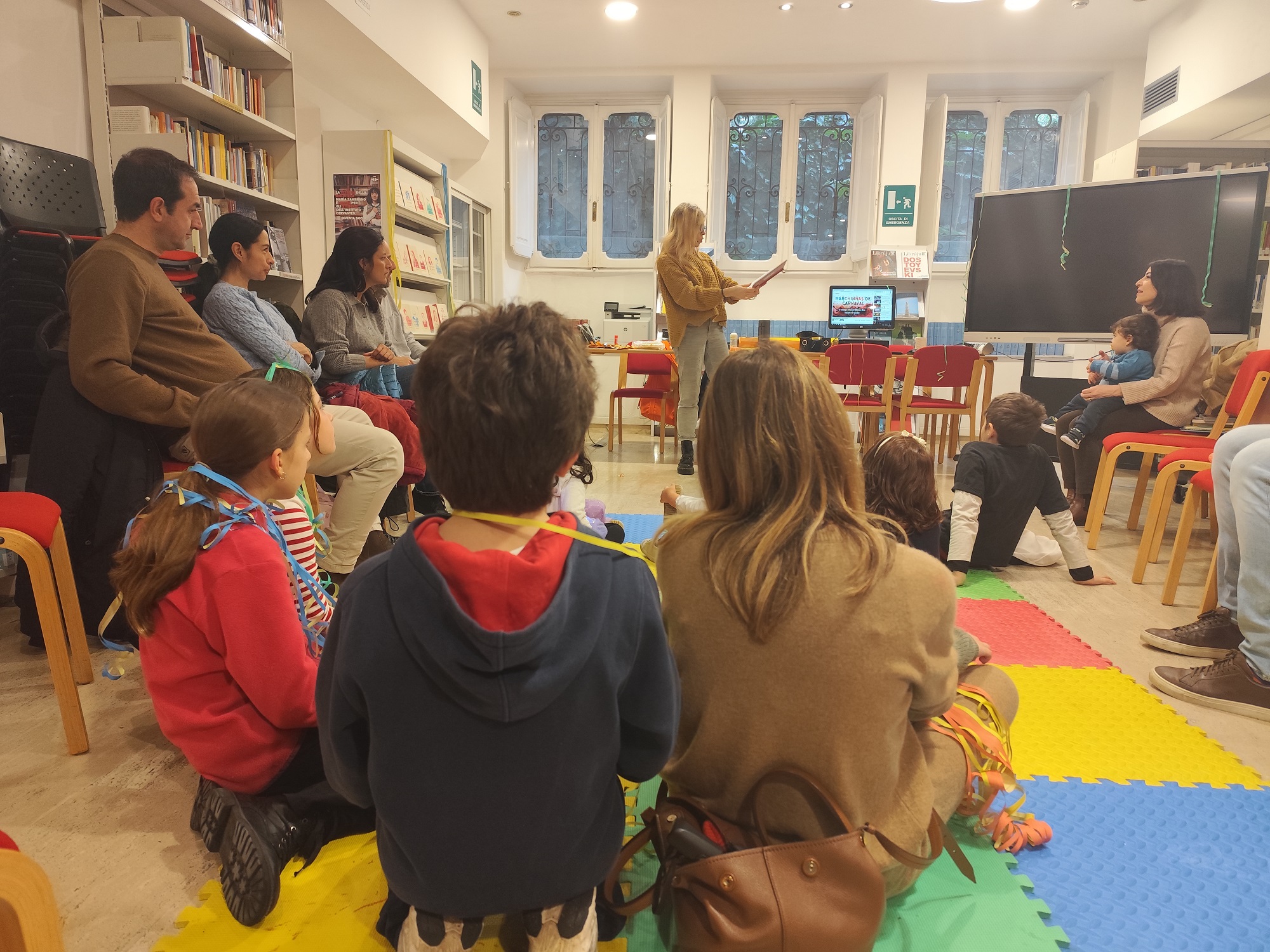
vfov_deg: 58.9
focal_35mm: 23
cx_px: 635
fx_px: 844
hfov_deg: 73.9
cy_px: 476
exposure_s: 1/50
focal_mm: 6.19
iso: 640
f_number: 1.65
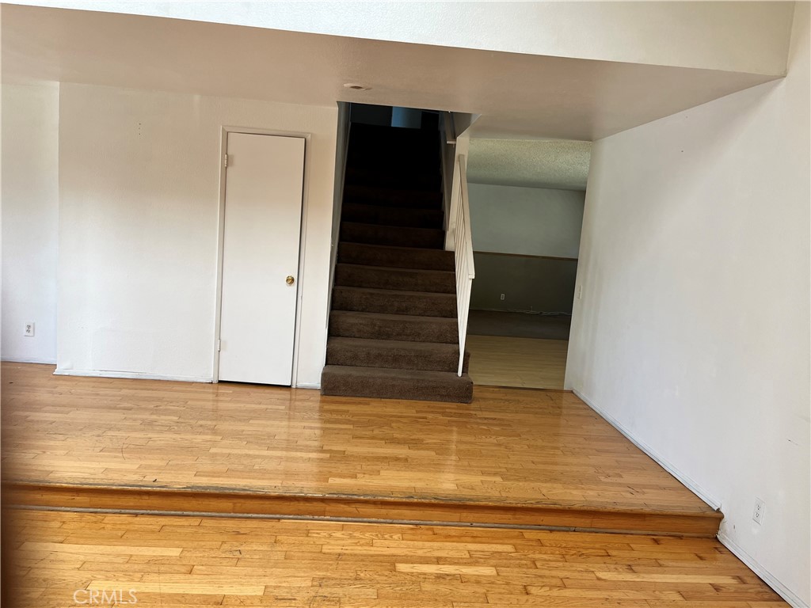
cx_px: 406
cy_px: 304
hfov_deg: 67.3
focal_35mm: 26
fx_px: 609
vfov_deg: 53.1
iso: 64
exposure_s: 1/122
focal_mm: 5.1
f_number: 1.6
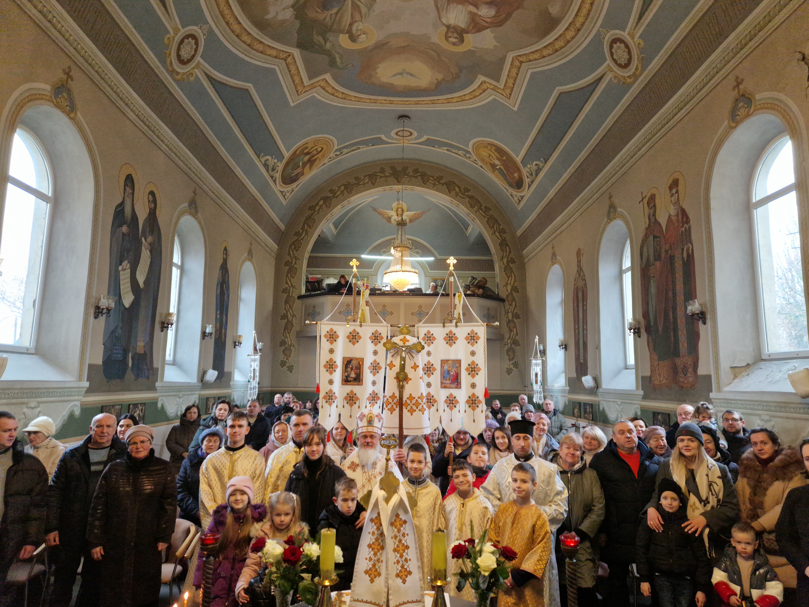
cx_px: 404
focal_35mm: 23
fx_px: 538
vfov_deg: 58.9
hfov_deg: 73.9
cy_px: 304
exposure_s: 1/50
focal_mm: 5.4
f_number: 1.8
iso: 250
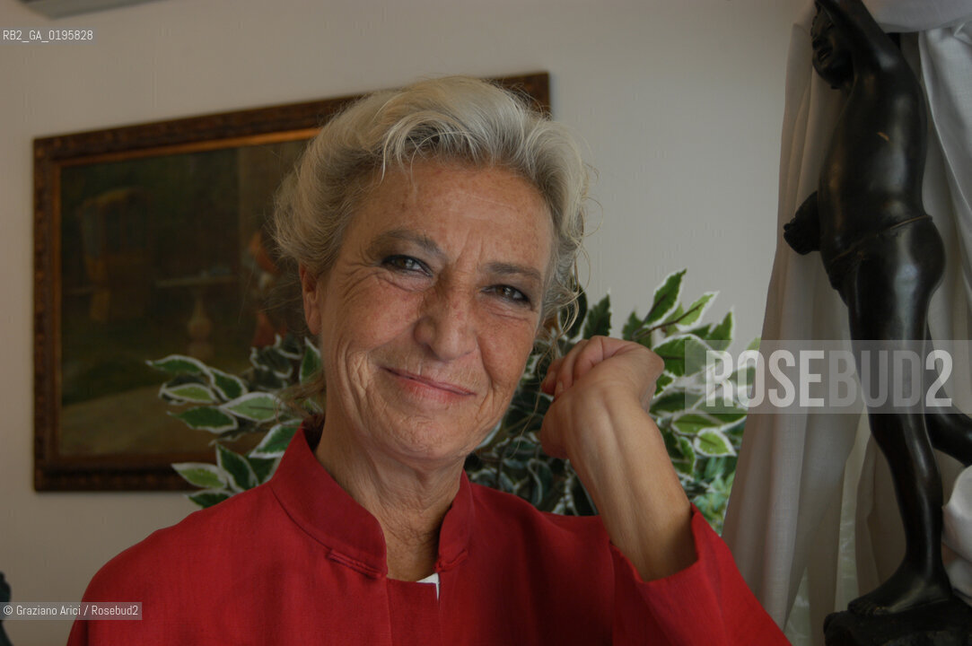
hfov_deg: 46.4
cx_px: 486
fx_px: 1133
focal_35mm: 42
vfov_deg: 31.8
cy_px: 323
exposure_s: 1/30
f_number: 4.5
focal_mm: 28
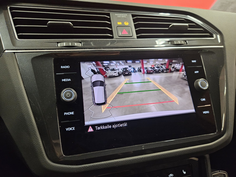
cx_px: 118
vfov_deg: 58.9
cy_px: 88
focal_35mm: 23
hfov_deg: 73.9
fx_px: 157
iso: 800
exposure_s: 1/100
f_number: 1.8
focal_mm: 5.4
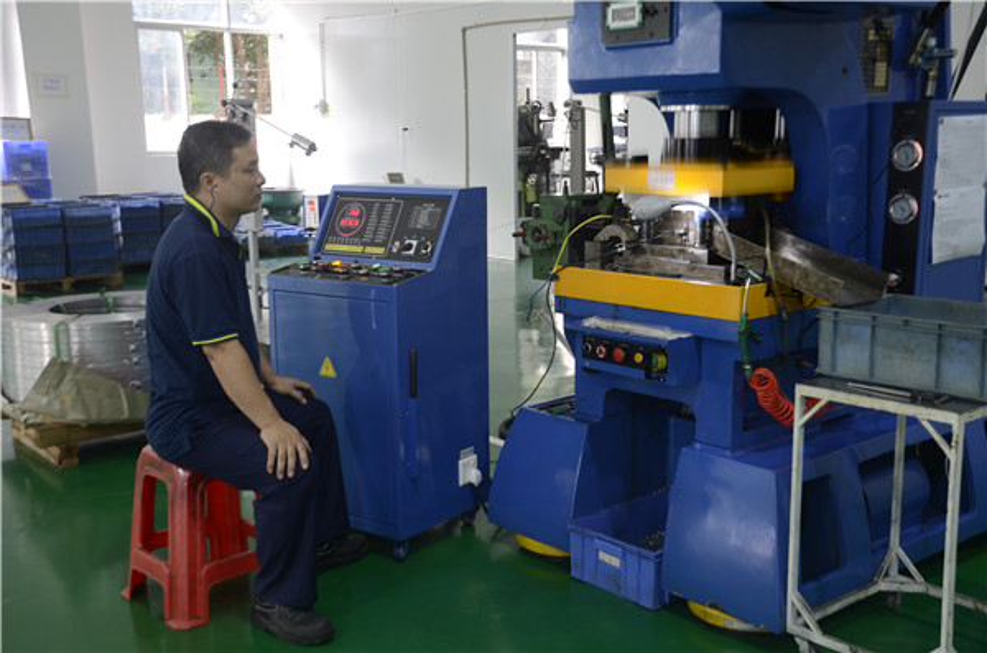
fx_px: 1108
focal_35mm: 40
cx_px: 494
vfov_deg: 32.8
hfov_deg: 48.0
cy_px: 326
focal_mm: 27
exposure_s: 1/13
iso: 100
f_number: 3.5
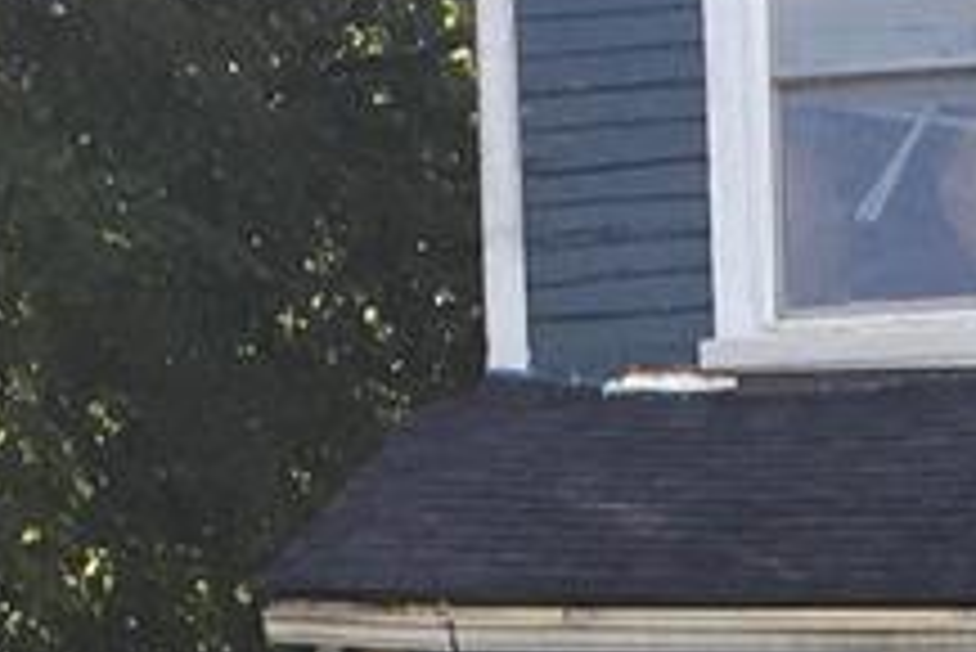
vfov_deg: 6.0
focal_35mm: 222
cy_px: 1479
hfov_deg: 9.2
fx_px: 6022
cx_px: 1030
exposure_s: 1/225
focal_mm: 4.15
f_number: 2.2
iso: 25
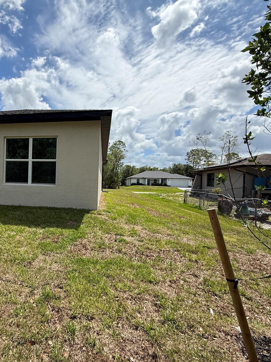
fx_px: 198
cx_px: 64
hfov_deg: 64.1
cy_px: 182
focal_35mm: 19
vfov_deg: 84.7
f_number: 2.2
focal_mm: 2.22
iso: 64
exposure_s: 1/2611
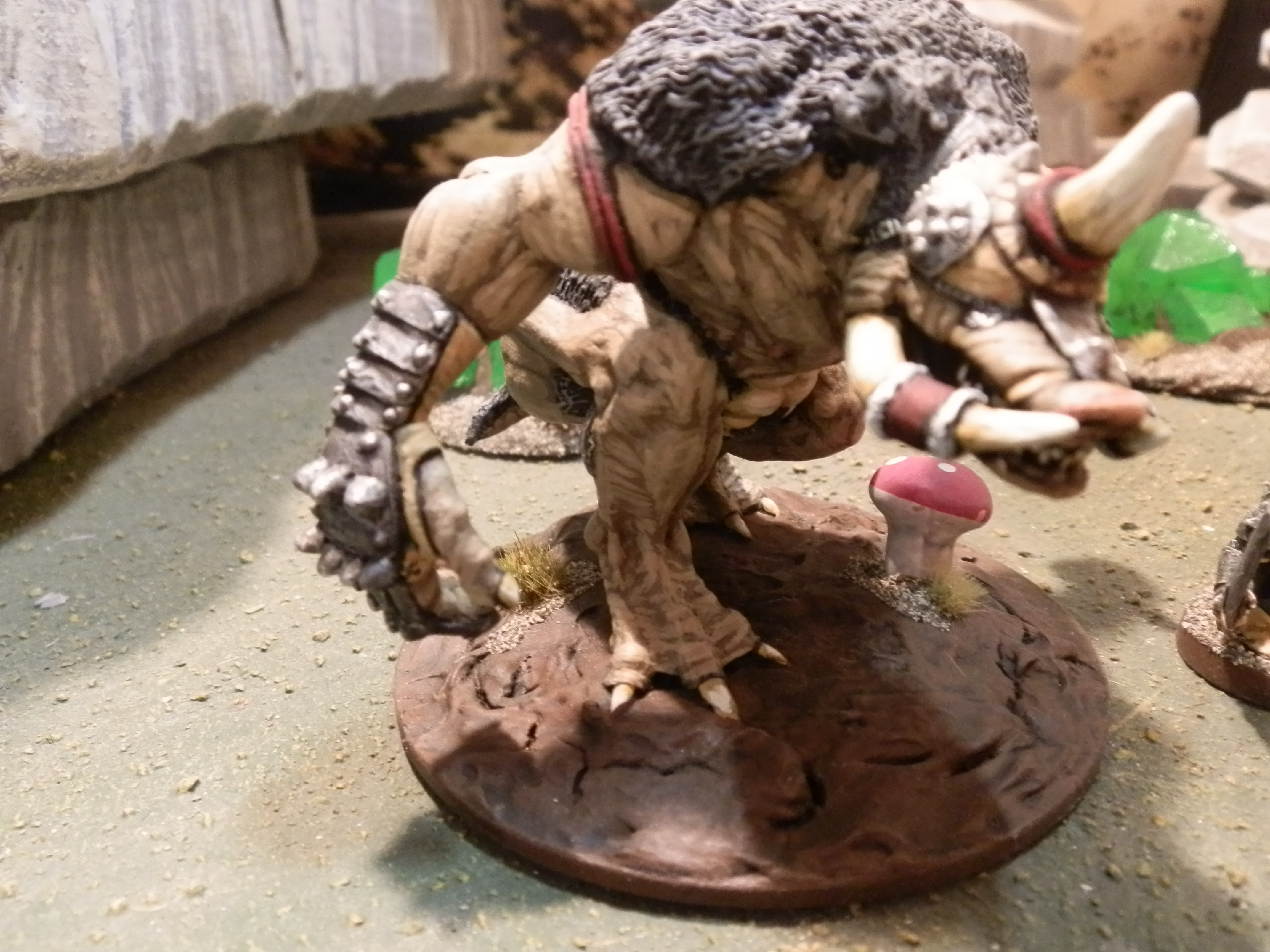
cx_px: 635
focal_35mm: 28
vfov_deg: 49.7
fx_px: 1027
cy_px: 476
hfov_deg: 63.4
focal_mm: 5
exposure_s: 1/40
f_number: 3.1
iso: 400
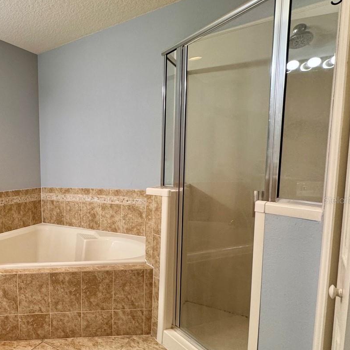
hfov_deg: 52.2
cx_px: 12
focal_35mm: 25
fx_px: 286
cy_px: 200
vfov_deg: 62.7
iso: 160
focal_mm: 2.22
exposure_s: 1/60
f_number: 2.2
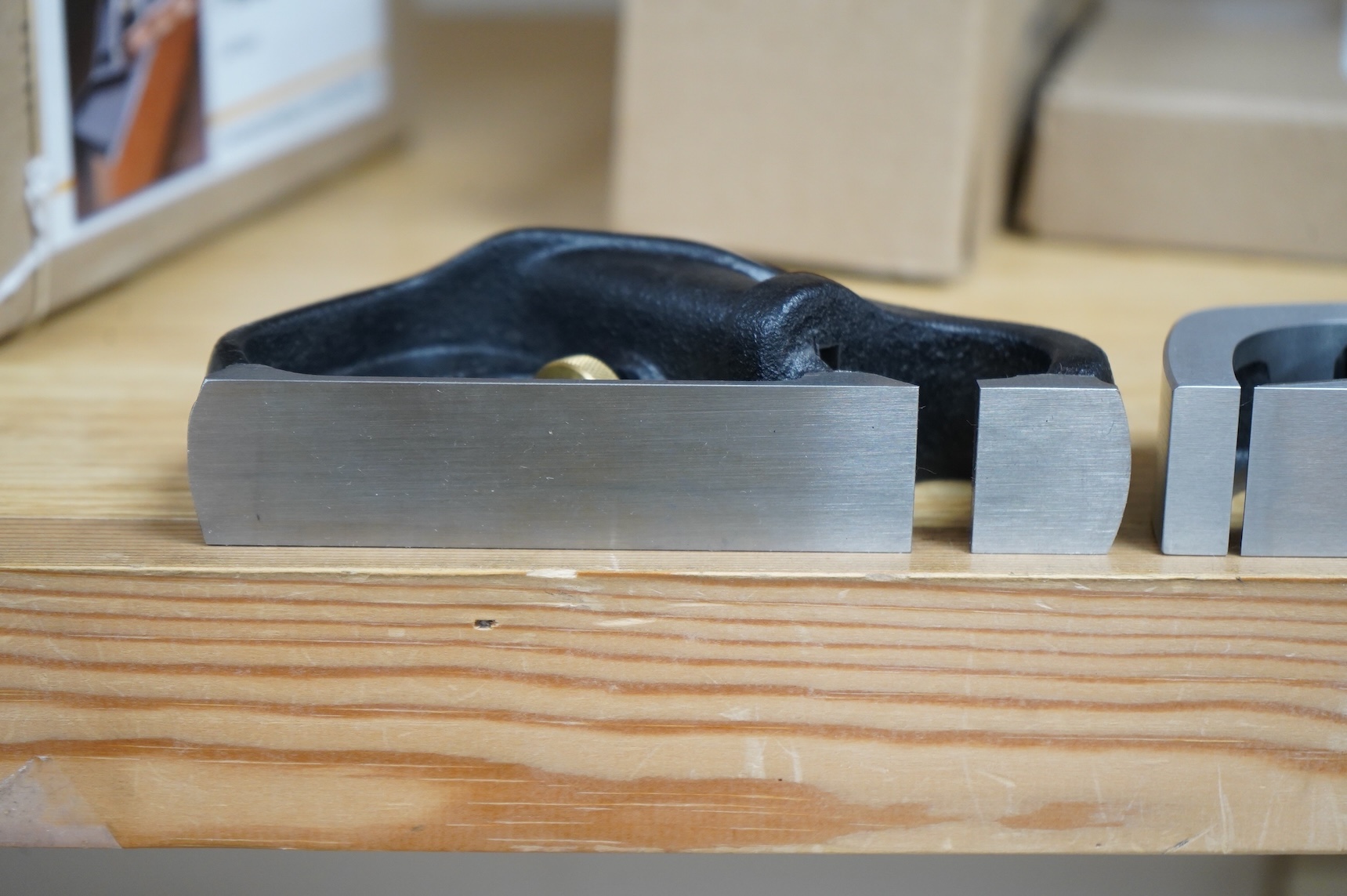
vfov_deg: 19.4
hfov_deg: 28.9
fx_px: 2617
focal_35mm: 70
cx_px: 674
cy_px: 448
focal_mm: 70
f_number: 5.6
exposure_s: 1/100
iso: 2500
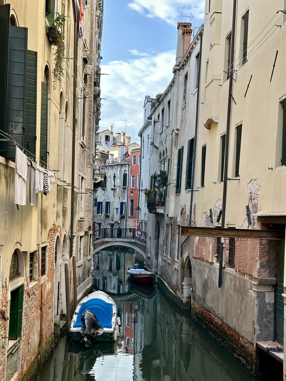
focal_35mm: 48
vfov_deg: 39.7
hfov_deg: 30.3
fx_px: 529
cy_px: 190
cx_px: 143
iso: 64
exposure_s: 1/317
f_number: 1.78
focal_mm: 6.86
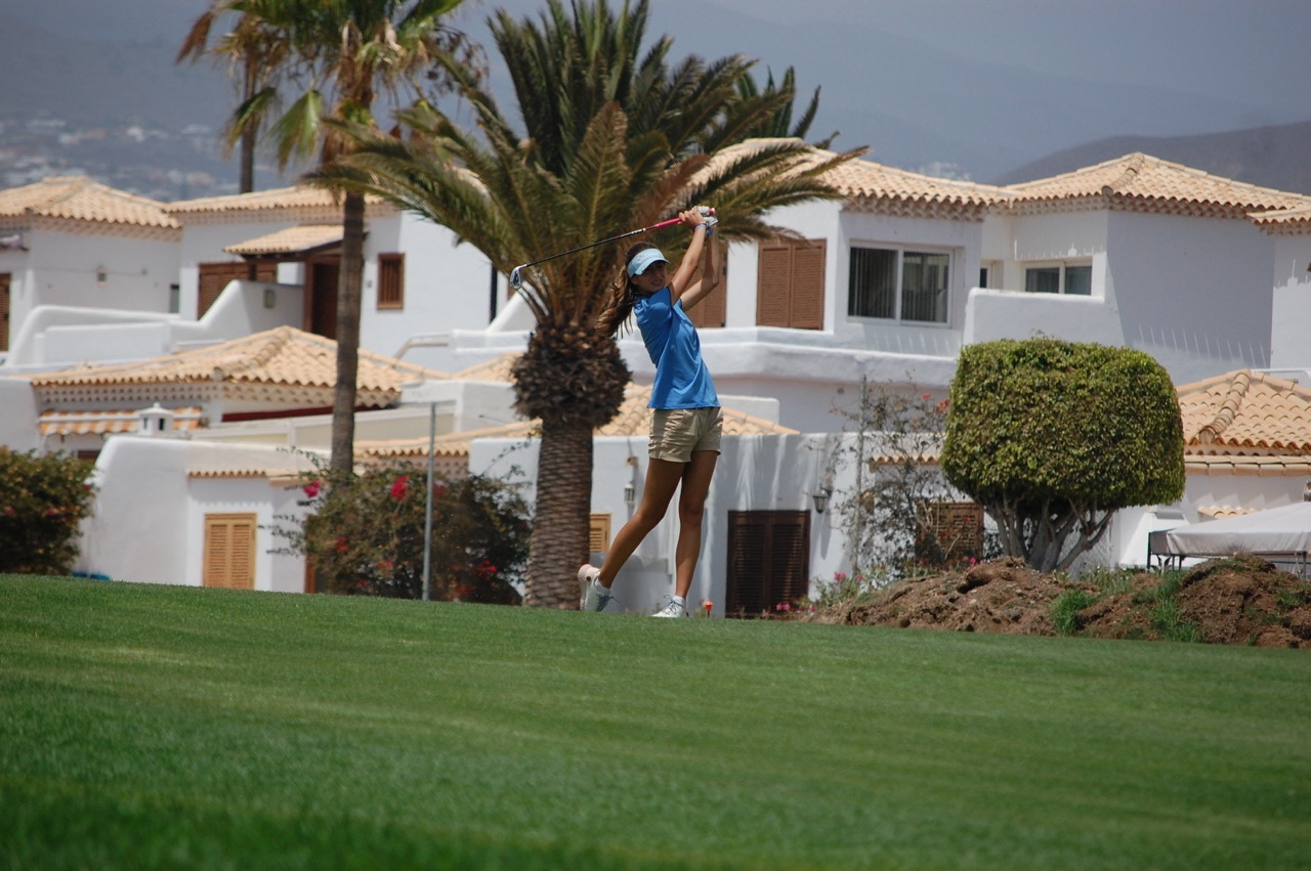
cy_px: 436
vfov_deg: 5.2
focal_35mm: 262
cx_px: 656
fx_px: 9551
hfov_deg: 7.9
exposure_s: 1/2000
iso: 360
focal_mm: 175
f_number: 5.6
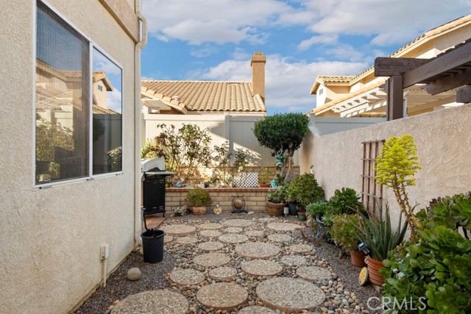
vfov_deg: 57.3
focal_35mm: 22
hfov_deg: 78.6
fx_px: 288
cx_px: 236
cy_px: 157
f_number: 9
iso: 64
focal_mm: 22
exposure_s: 1/60
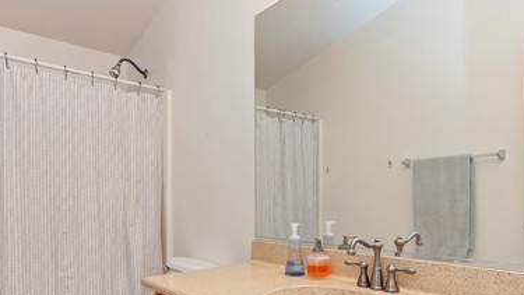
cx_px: 264
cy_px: 196
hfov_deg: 74.0
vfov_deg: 45.3
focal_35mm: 25
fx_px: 347
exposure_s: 1/4
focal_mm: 14
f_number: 10
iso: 500
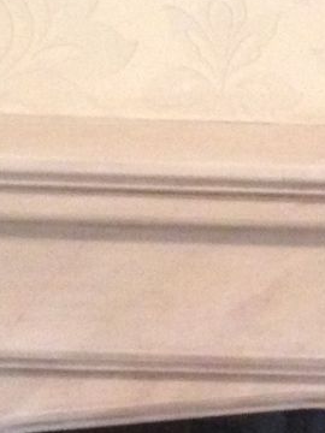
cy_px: 541
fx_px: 2203
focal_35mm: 176
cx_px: 337
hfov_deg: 8.4
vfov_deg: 11.0
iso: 400
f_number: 2.4
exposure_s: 1/20
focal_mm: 4.12
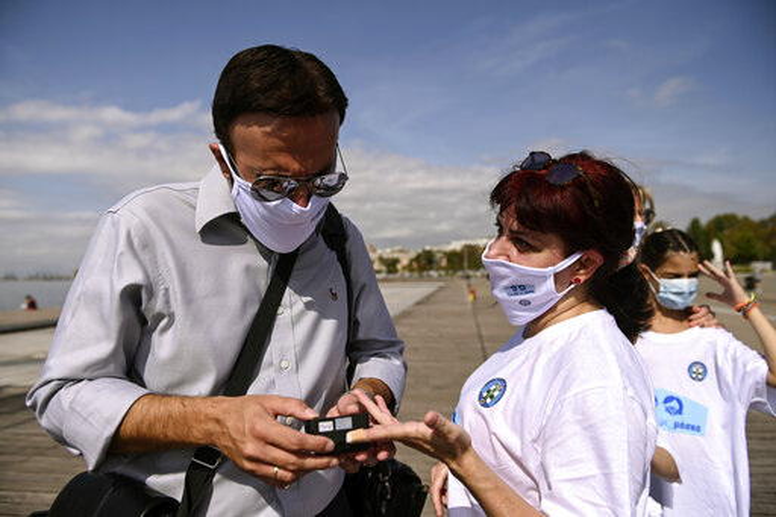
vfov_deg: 53.1
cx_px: 388
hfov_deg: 73.8
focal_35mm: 24
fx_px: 517
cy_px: 258
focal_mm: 24
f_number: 3.2
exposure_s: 1/4000
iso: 100
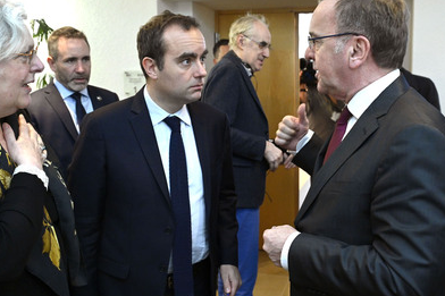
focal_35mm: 39
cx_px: 244
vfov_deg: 34.5
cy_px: 147
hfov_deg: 50.0
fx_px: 477
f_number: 5
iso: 6400
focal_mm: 33.5
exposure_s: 1/200
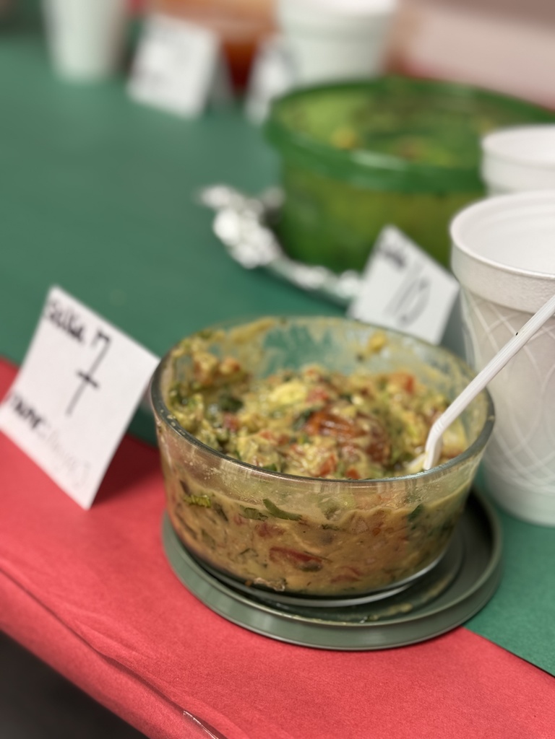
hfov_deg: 30.3
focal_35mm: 48
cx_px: 278
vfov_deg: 39.7
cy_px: 370
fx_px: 1026
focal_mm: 6.76
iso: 100
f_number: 1.78
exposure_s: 1/60
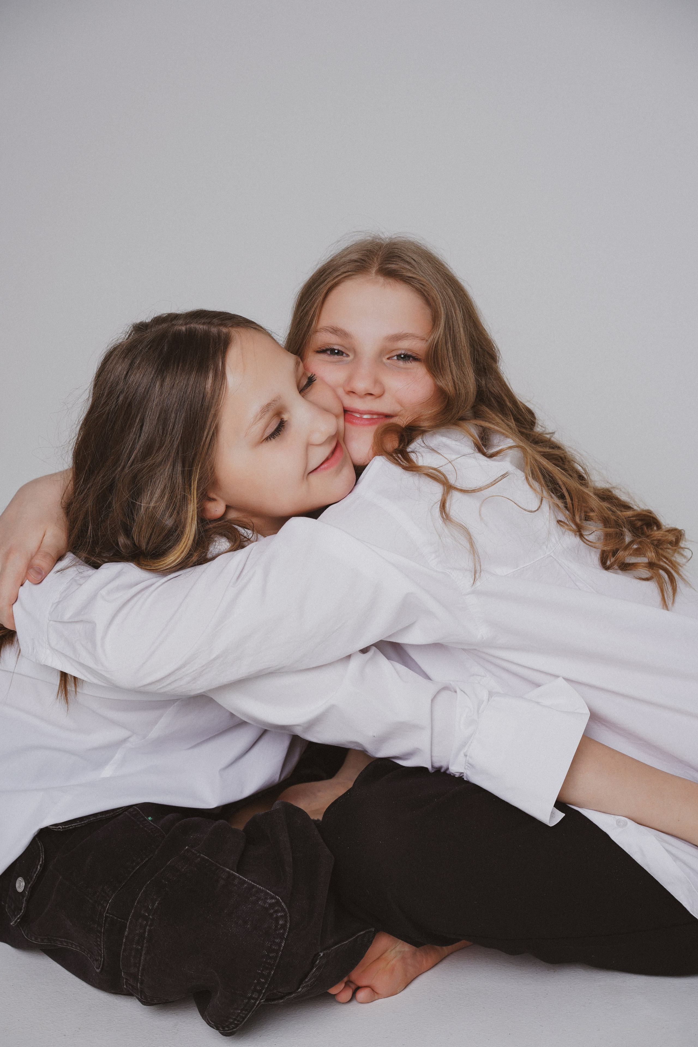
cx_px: 349
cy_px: 524
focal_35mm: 55
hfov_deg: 24.6
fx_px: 1599
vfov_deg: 36.2
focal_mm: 55
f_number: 6.3
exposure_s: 1/125
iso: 100
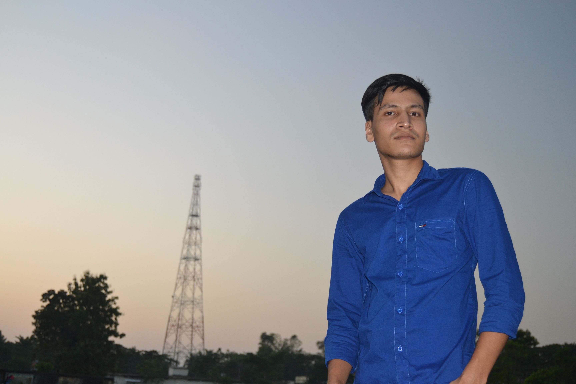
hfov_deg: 41.1
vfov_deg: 28.1
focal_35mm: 48
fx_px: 768
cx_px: 288
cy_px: 192
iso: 400
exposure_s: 1/80
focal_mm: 32
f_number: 4.5
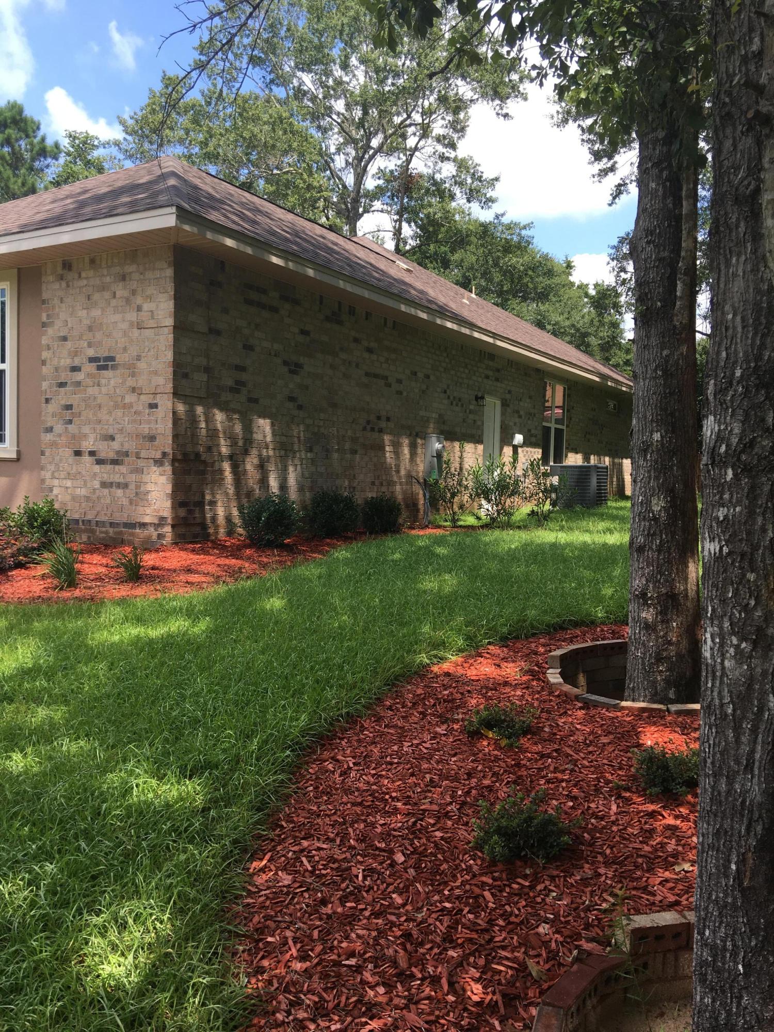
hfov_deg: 48.2
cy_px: 516
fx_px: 865
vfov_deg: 61.7
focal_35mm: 29
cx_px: 387
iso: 25
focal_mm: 4.15
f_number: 2.2
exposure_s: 1/519
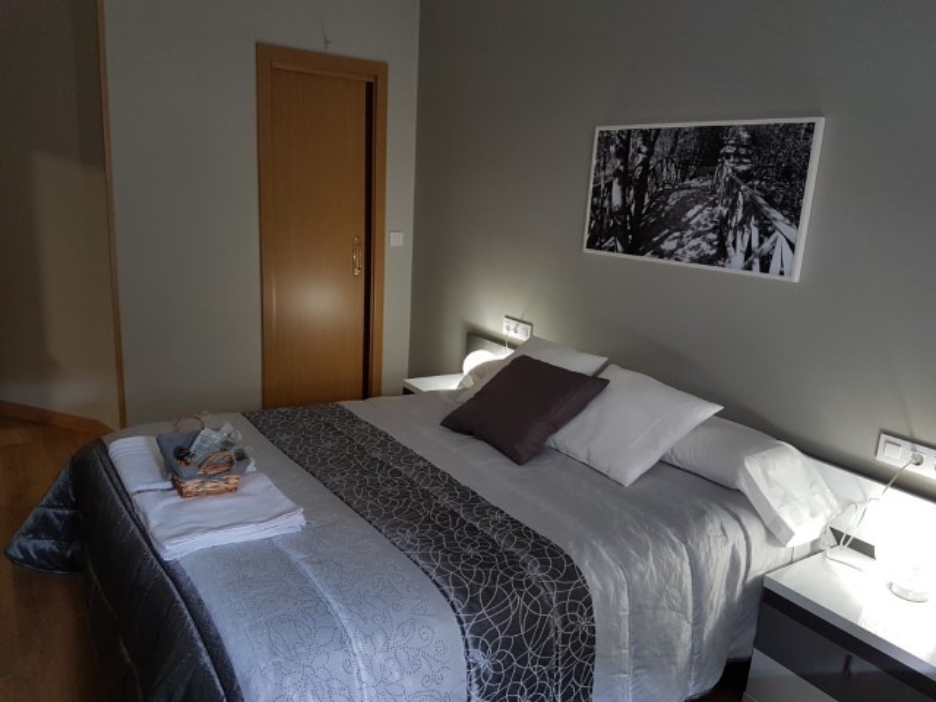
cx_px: 468
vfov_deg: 53.1
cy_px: 351
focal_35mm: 26
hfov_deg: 67.3
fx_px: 703
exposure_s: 1/50
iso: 200
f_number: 1.7
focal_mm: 4.2
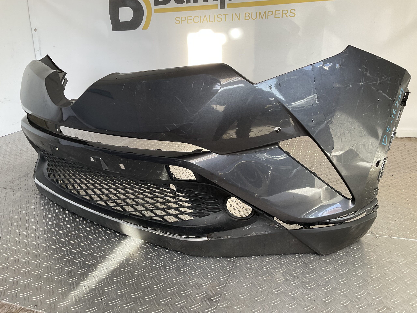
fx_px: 349
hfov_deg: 61.7
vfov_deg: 48.2
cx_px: 208
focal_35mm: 29
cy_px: 156
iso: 25
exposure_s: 1/100
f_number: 1.8
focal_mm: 3
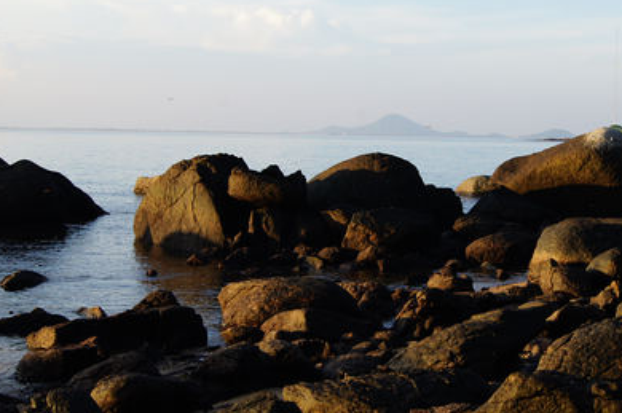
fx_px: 1191
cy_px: 203
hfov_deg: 29.1
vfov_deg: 19.7
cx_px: 416
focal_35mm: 69
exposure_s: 1/50
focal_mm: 28
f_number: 14
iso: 200
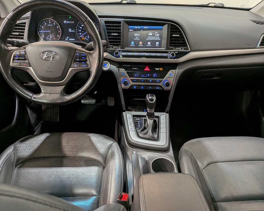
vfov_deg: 54.9
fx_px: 203
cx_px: 128
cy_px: 103
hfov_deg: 66.0
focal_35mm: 26
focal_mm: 4.53
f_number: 1.7
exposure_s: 1/105
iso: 25
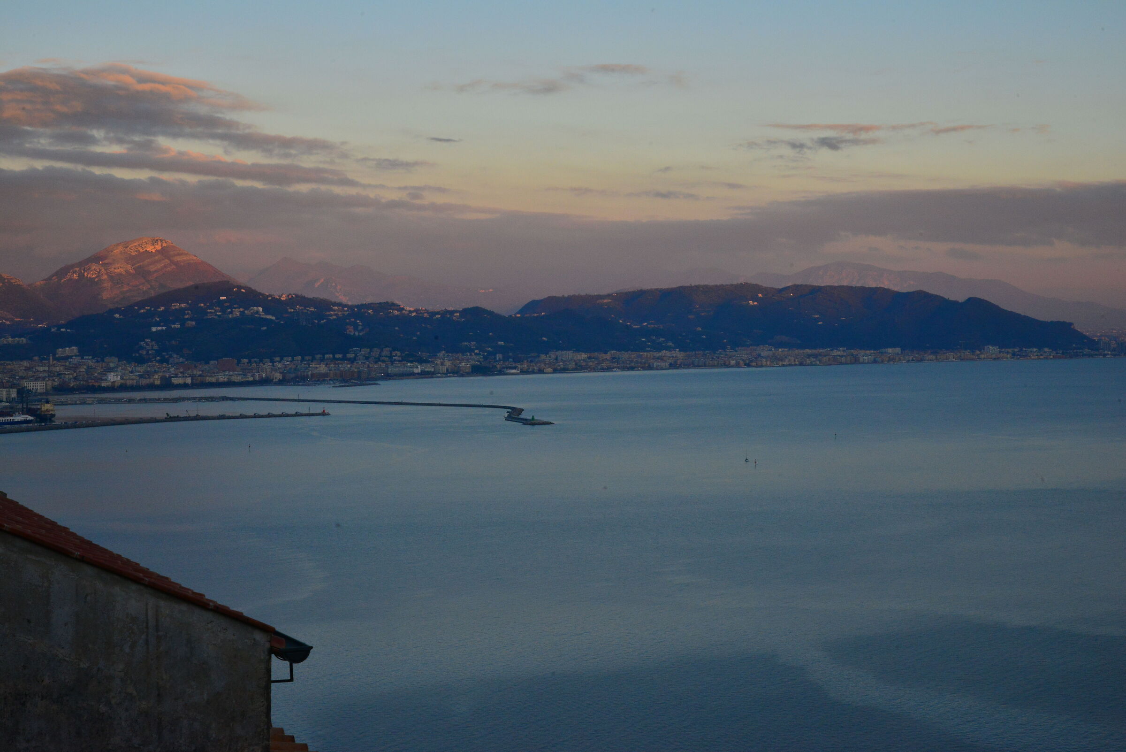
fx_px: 1721
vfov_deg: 24.6
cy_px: 376
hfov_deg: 36.2
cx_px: 563
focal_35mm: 55
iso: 1250
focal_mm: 55
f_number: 18
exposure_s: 1/200
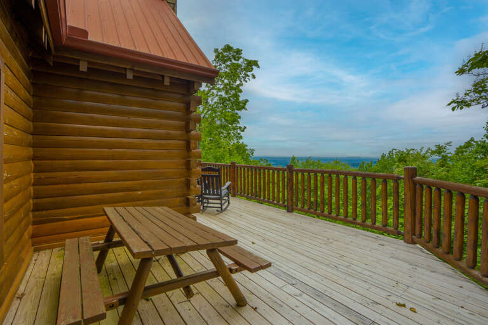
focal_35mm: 16
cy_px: 162
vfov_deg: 73.7
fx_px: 217
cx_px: 244
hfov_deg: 96.7
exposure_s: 1/200
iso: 160
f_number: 8
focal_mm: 16
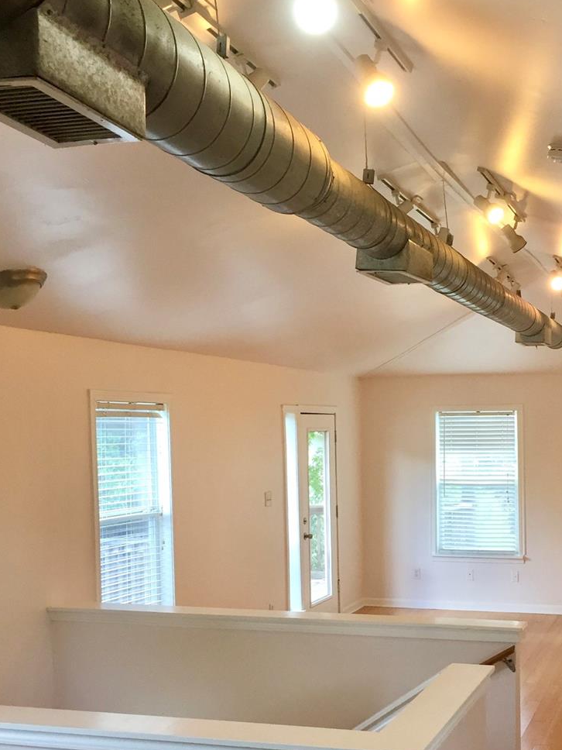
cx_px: 405
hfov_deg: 31.1
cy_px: 451
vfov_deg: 41.0
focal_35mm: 46
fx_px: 996
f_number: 2.2
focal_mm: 4.15
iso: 32
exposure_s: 1/30
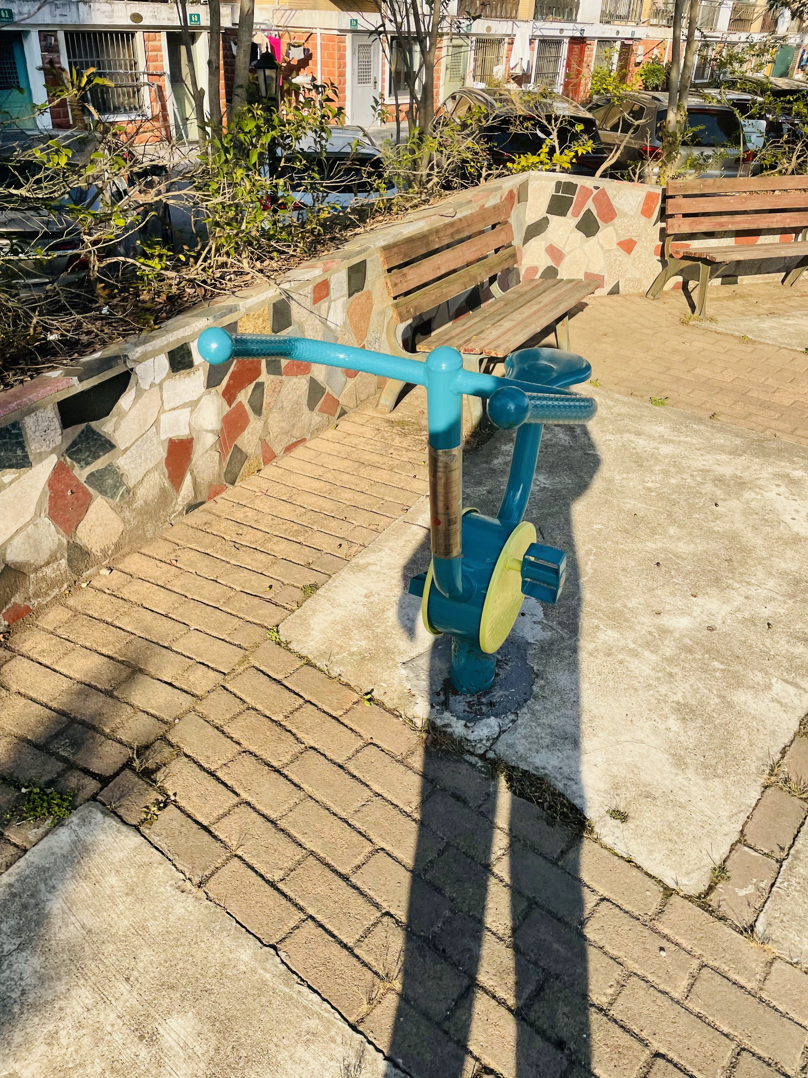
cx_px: 404
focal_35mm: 26
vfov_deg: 67.3
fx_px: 809
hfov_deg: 53.1
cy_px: 539
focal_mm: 4.2
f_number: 1.6
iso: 32
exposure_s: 1/1383
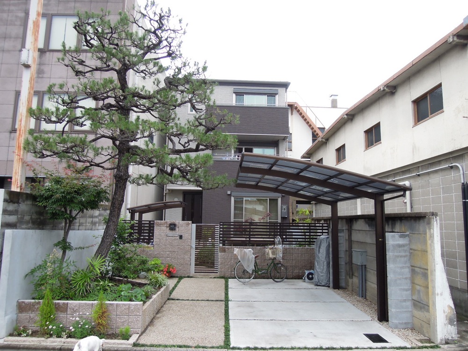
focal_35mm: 24
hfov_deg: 71.6
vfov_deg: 56.8
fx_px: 324
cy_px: 176
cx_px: 234
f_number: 2.8
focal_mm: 4.3
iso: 160
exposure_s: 1/50
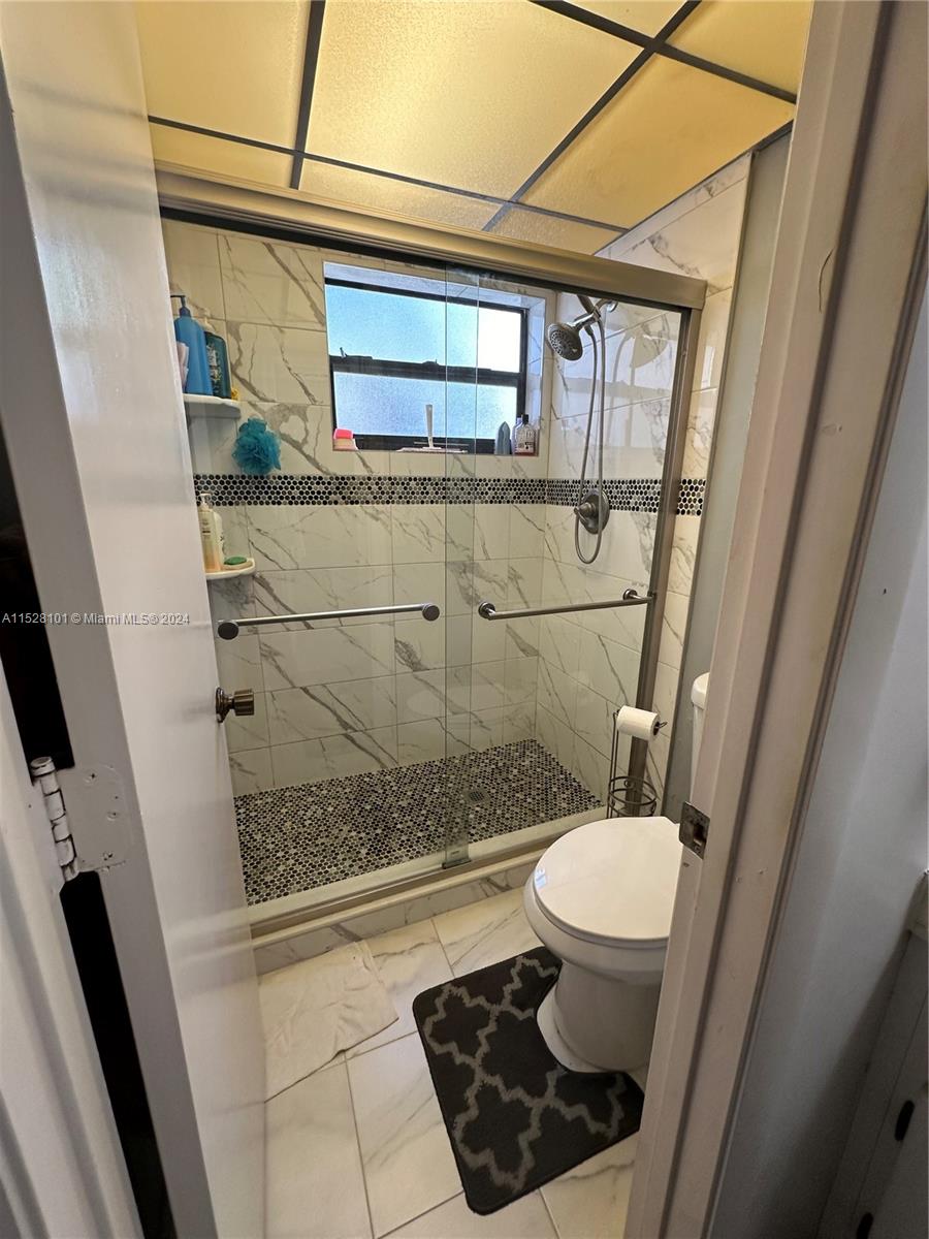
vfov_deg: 102.1
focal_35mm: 14
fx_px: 501
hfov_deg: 85.7
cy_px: 620
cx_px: 464
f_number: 2.2
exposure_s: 1/120
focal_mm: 2.22
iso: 160
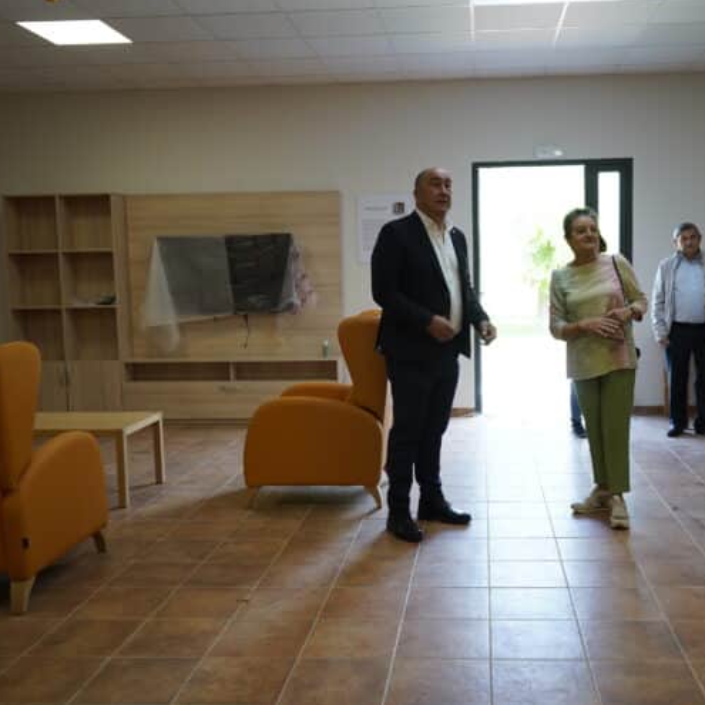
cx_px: 429
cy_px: 351
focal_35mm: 36
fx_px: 830
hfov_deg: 45.8
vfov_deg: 46.0
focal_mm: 28
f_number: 4
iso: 250
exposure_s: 1/60
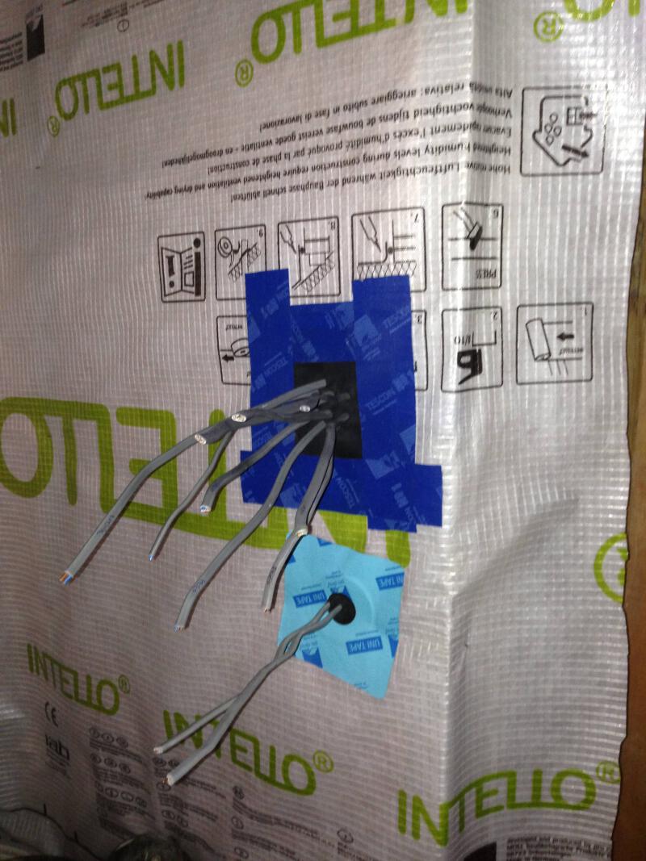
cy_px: 430
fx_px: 821
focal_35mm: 33
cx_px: 323
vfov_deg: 55.4
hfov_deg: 42.9
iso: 125
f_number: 2.4
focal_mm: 4.13
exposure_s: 1/16
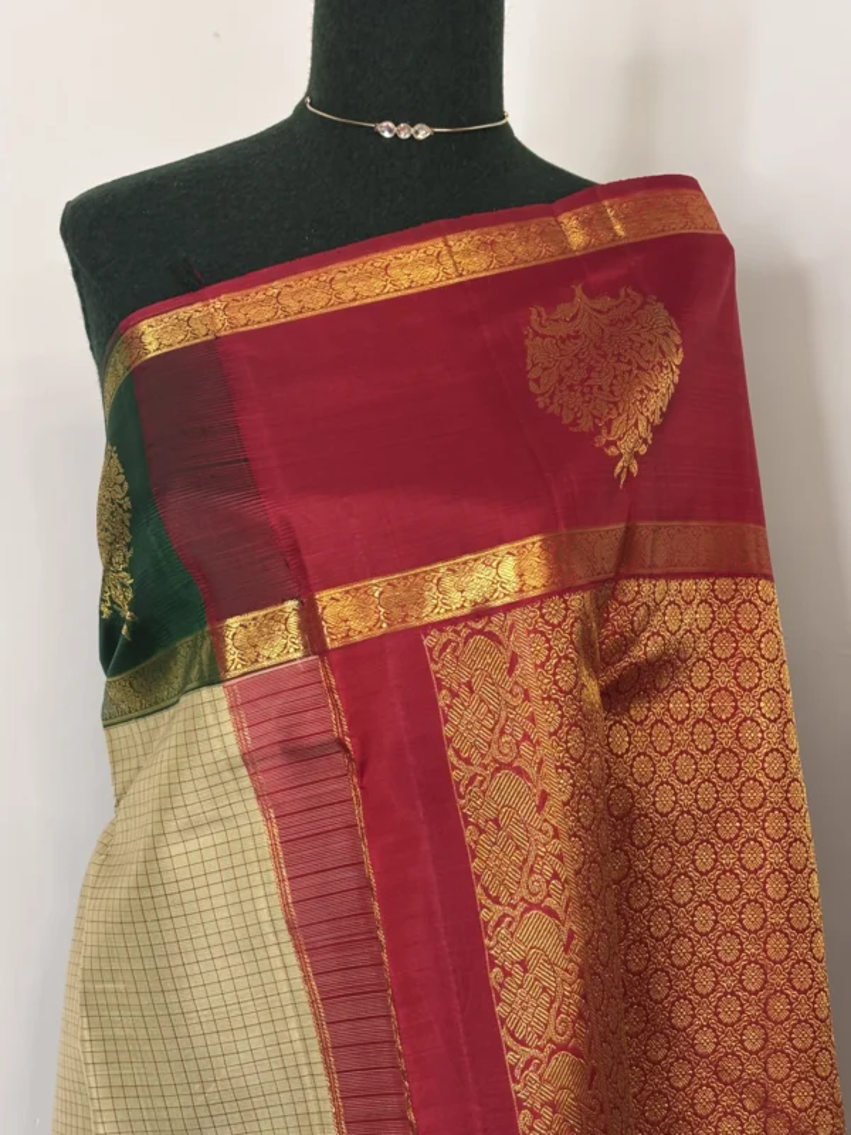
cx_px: 426
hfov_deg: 28.0
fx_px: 1704
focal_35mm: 52
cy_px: 568
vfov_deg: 36.8
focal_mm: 5.96
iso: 160
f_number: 1.6
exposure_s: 1/33
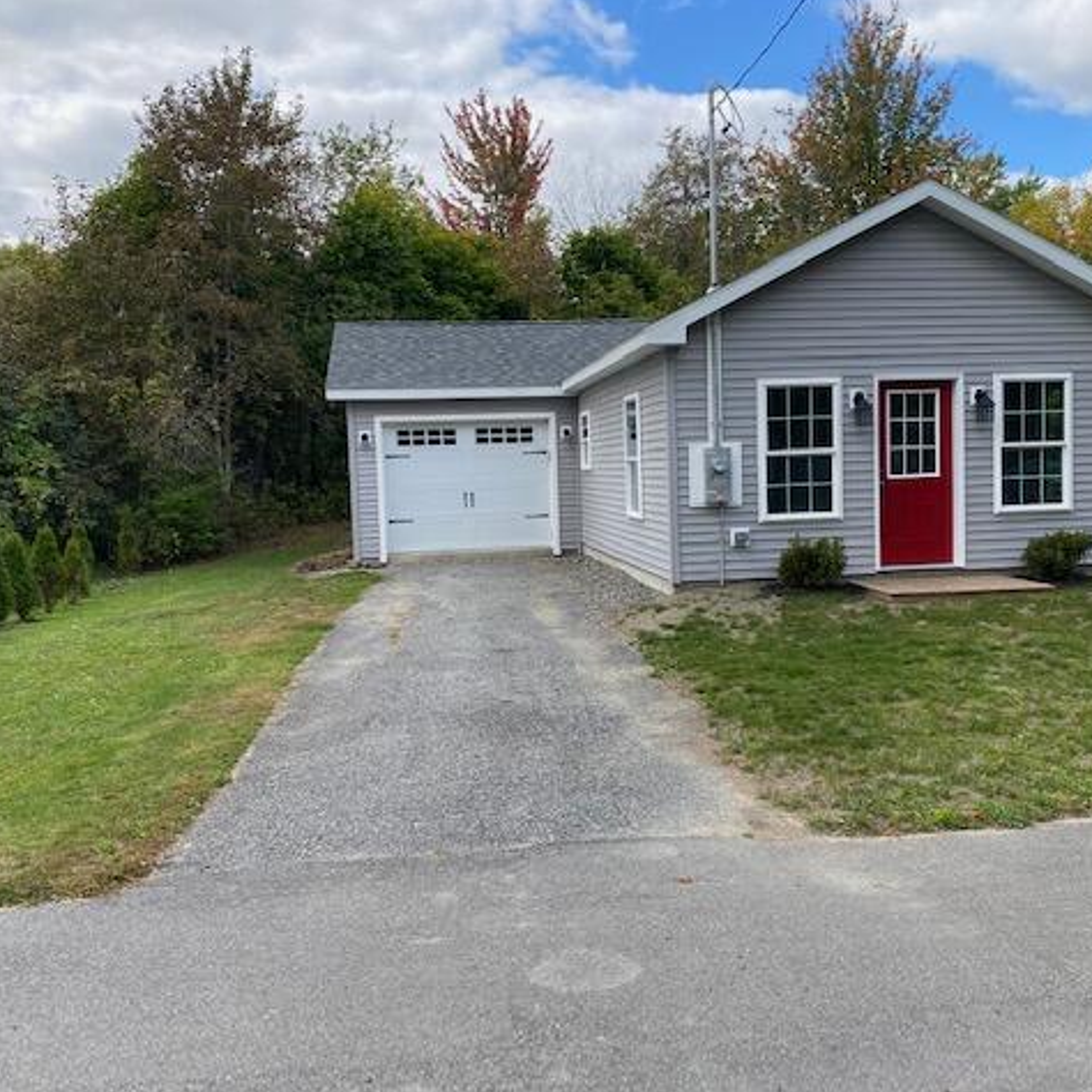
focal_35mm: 31
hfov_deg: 52.4
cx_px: 604
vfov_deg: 52.5
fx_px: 1106
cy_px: 544
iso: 32
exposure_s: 1/871
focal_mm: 4.25
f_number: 1.8
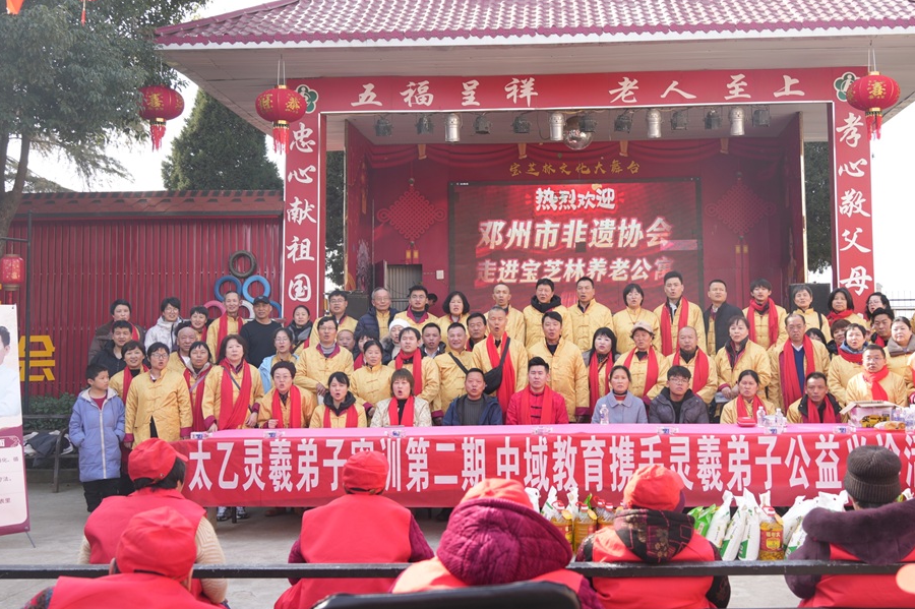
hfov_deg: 48.4
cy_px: 274
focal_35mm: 40
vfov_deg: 33.3
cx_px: 518
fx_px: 1016
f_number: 4.5
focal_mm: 30
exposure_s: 1/100
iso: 100
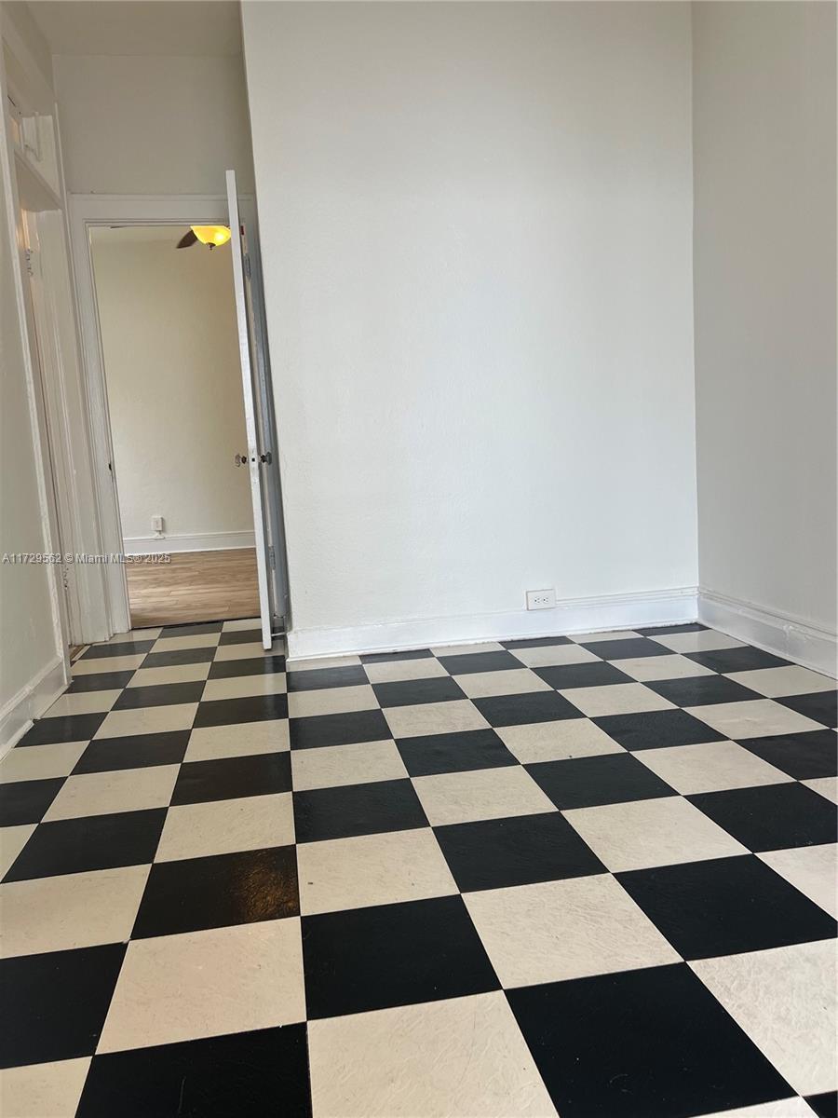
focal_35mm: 26
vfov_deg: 67.3
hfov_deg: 53.1
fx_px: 839
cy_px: 559
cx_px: 419
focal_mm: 5.7
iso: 50
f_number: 1.5
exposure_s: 1/120
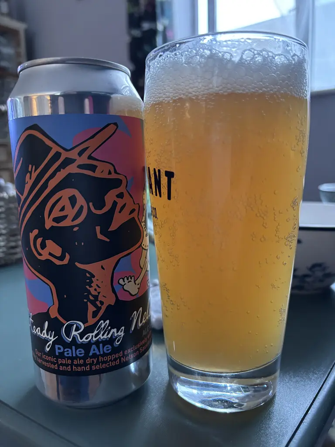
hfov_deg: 53.1
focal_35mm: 26
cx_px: 168
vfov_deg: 67.3
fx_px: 335
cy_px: 224
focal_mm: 5.96
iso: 500
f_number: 1.6
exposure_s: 1/33
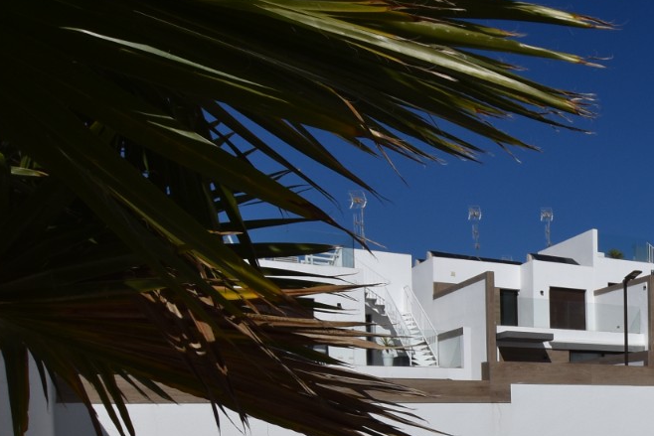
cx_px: 706
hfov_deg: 39.5
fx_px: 745
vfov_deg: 30.0
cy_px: 455
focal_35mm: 41
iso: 200
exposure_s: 1/1600
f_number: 10
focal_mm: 10
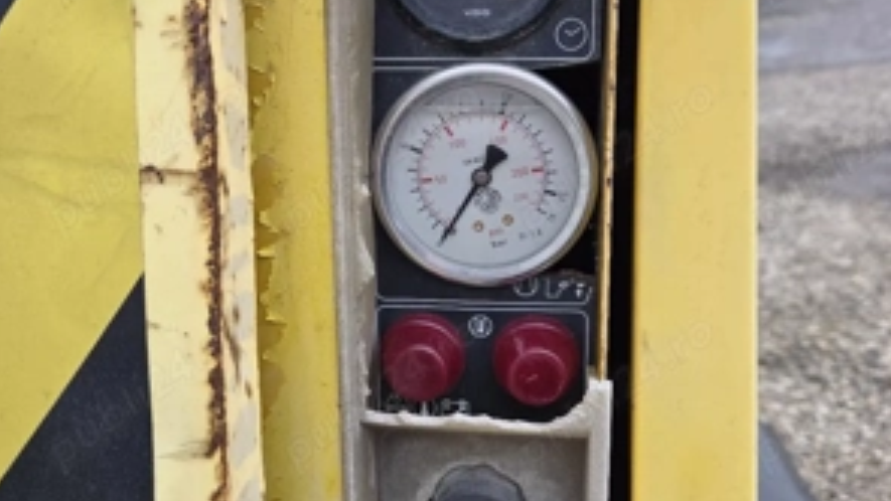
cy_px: 193
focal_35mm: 34
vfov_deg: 34.5
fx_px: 803
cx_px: 441
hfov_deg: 58.0
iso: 64
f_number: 1.8
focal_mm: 5.4
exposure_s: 1/182
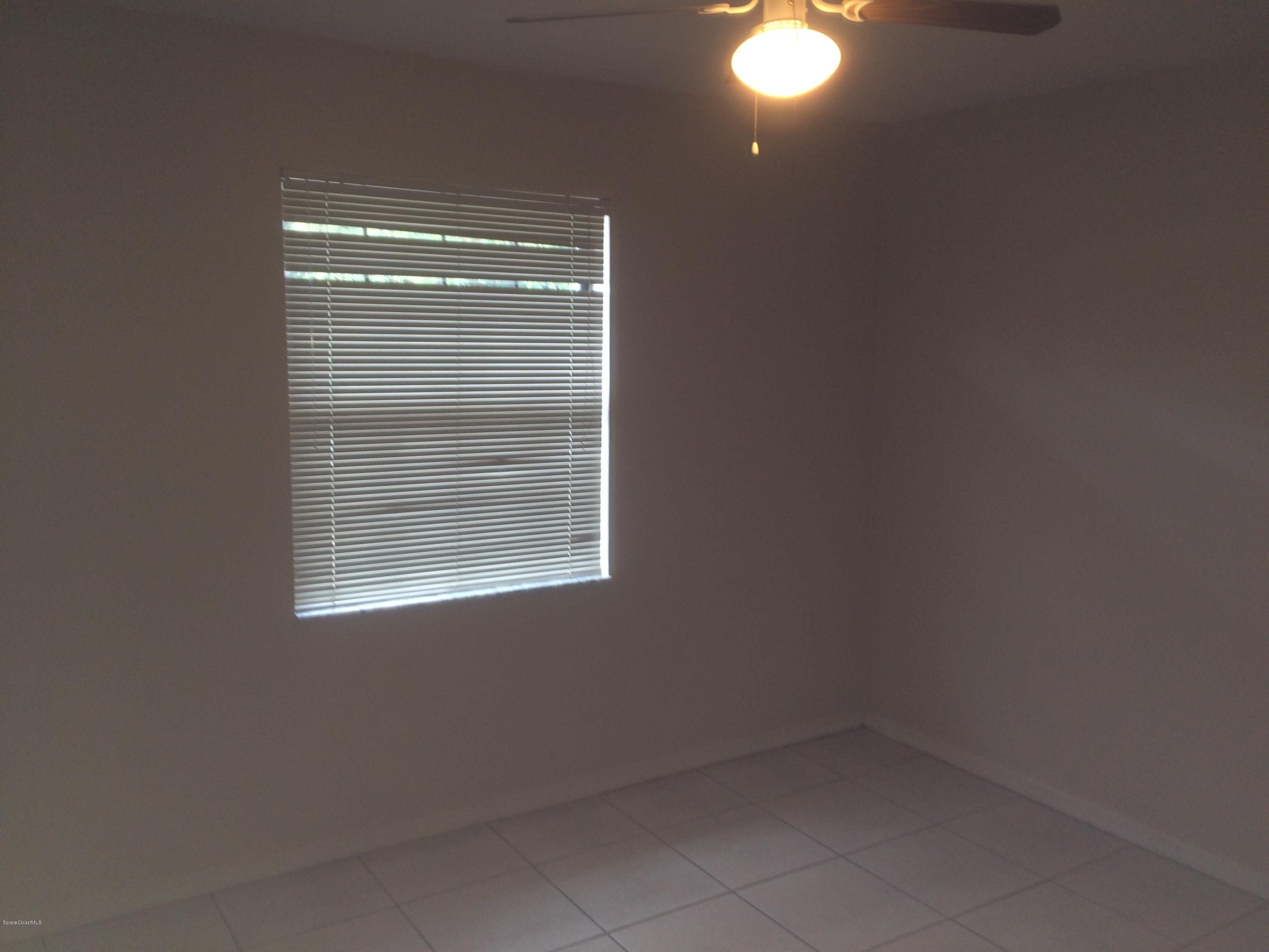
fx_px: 1063
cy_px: 476
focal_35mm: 29
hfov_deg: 61.7
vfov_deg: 48.2
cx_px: 634
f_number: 2.2
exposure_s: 1/30
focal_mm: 4.15
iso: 64
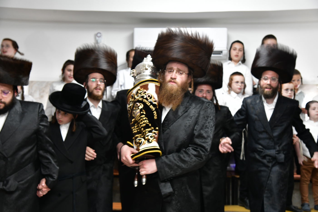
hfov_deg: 38.2
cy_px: 106
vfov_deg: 26.0
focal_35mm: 52
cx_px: 159
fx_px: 459
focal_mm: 52
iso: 2000
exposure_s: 1/100
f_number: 5.6
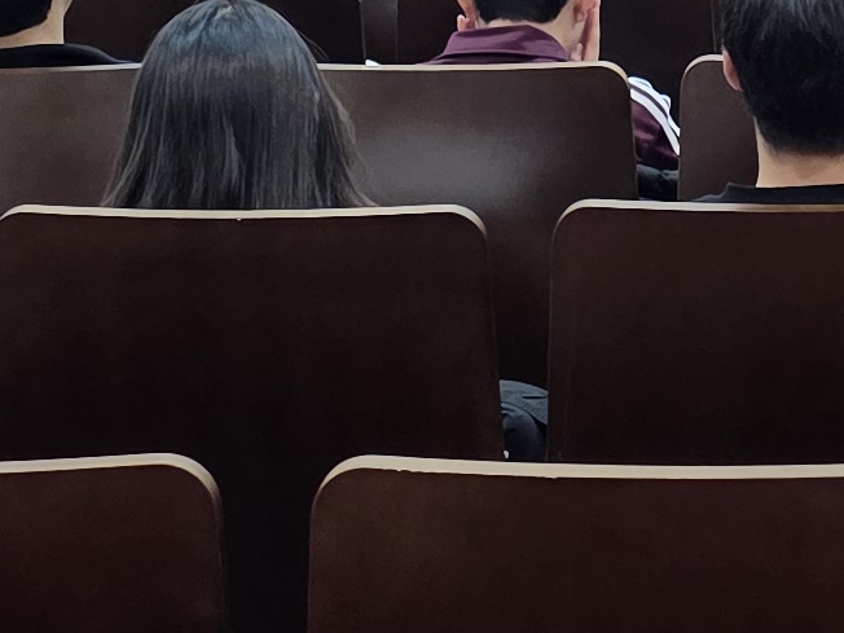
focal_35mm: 141
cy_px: -519
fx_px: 3438
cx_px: 778
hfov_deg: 13.9
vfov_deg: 9.9
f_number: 1.7
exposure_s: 1/120
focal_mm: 6.25
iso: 200
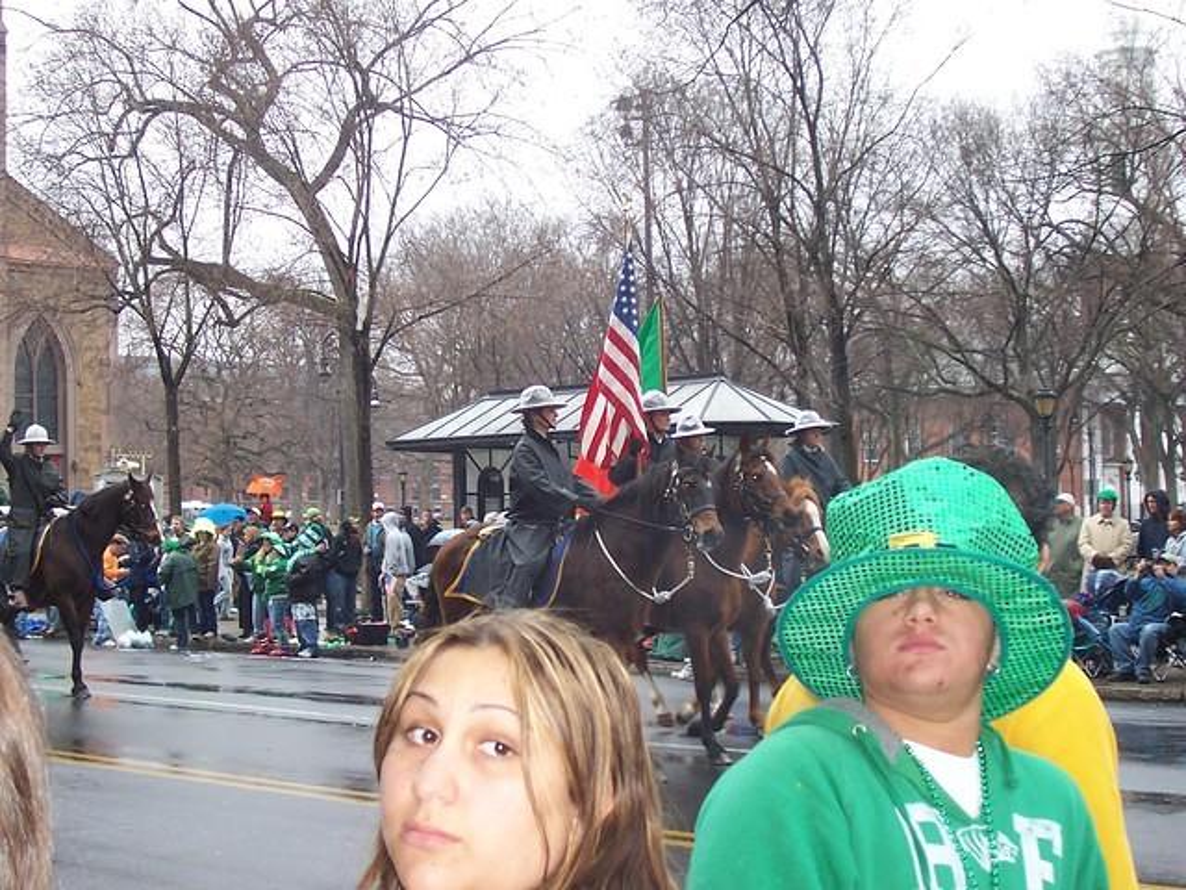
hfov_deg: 33.8
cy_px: 445
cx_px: 593
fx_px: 1953
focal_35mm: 57
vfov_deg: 25.7
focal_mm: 8.6
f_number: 3.4
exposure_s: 1/60
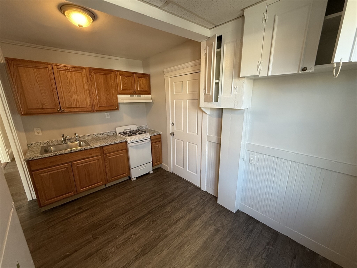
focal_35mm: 14
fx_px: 144
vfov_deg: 85.7
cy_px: 134
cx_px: 178
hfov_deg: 102.1
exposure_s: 1/120
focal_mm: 2.22
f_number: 2.2
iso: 250
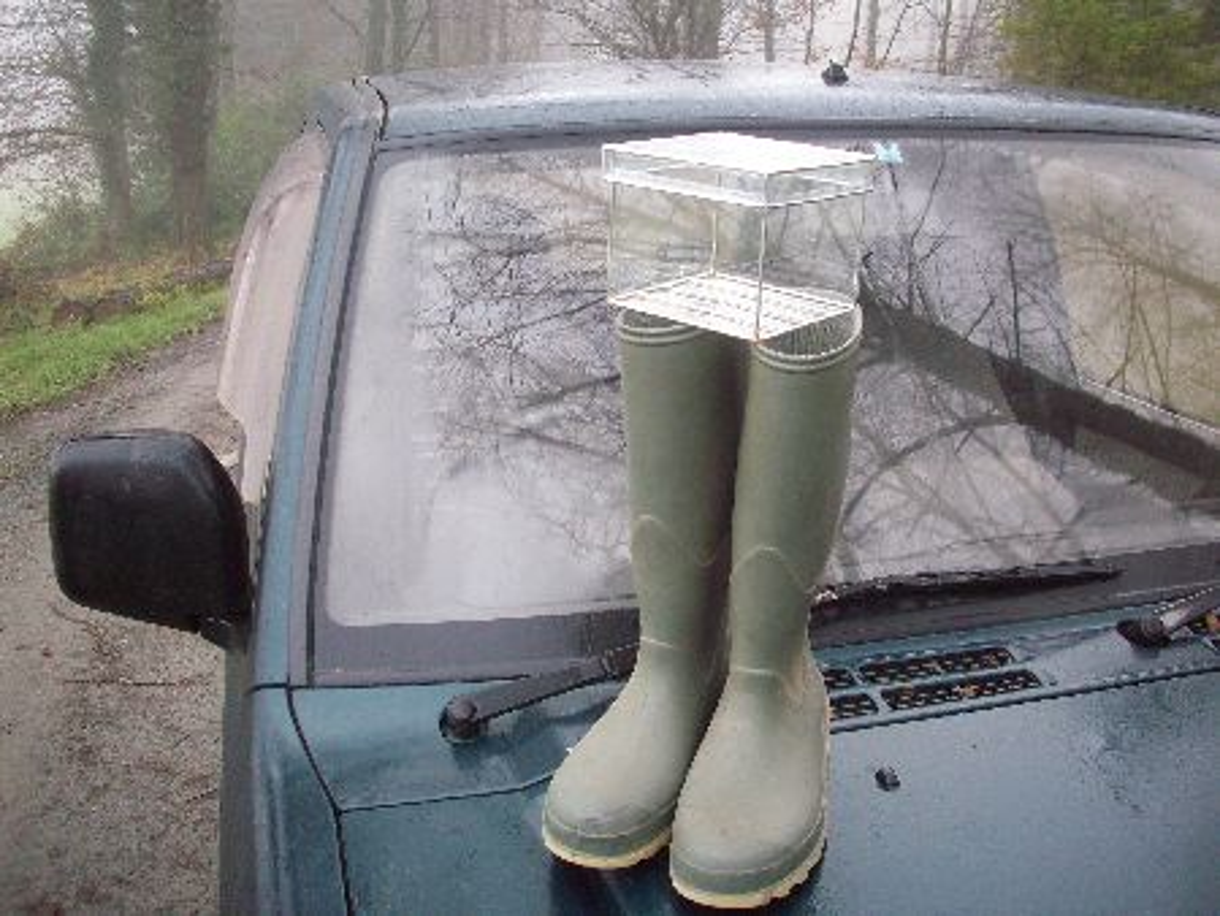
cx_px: 610
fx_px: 1305
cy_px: 458
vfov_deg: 38.7
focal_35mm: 37
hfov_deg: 50.1
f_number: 2.8
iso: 160
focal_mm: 6.2
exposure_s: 1/86.3
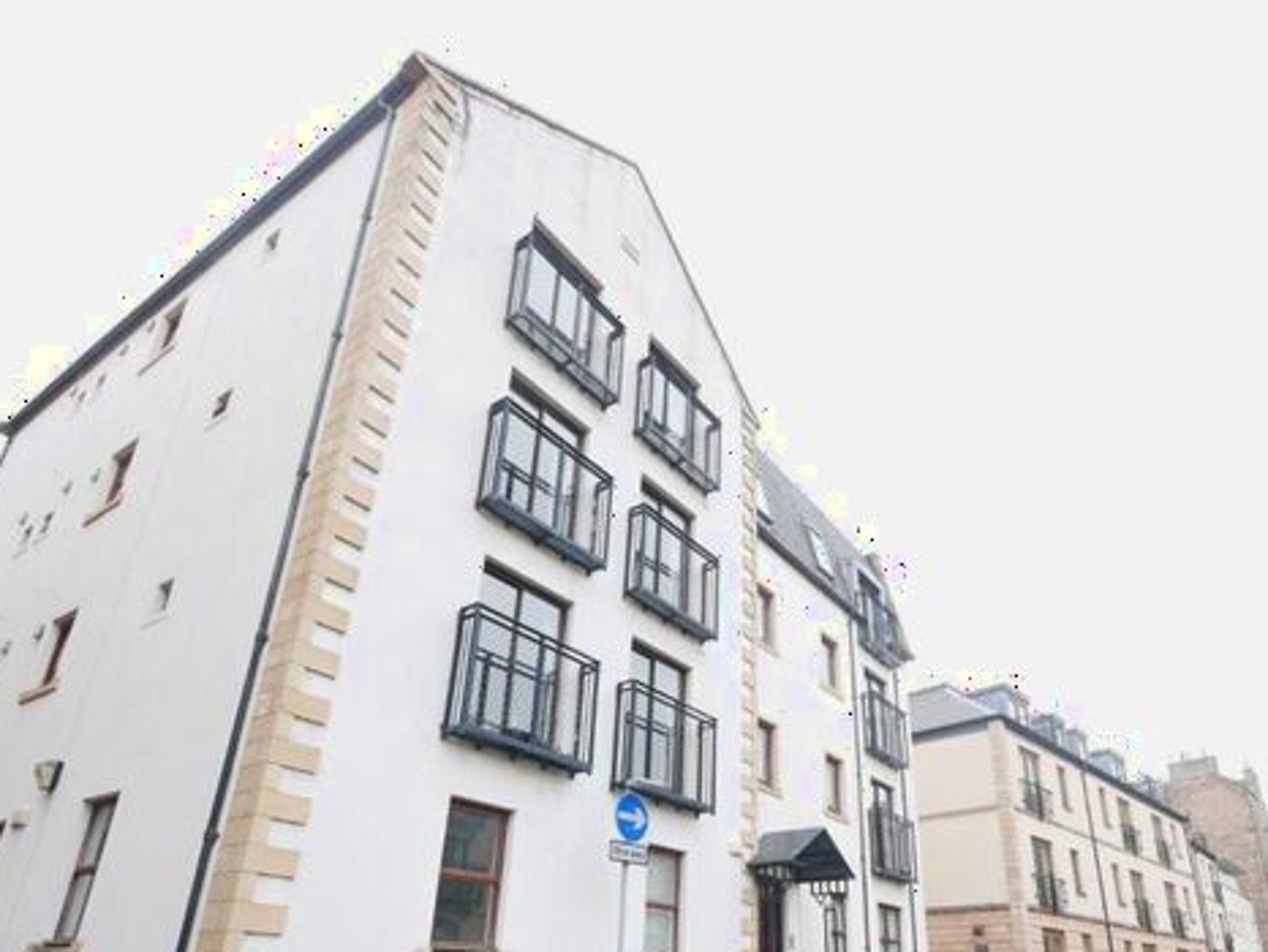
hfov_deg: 78.5
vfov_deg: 60.9
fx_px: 770
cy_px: 681
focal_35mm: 21
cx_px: 720
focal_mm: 7
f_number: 5
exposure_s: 1/160
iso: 200
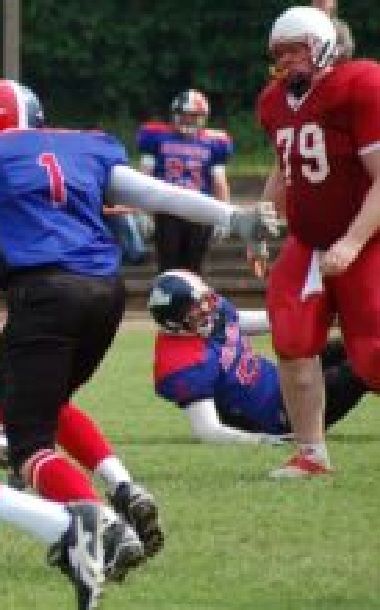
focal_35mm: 472
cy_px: 349
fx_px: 7842
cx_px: -245
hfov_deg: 2.8
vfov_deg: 4.5
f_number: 4.5
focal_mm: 150
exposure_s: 1/1000
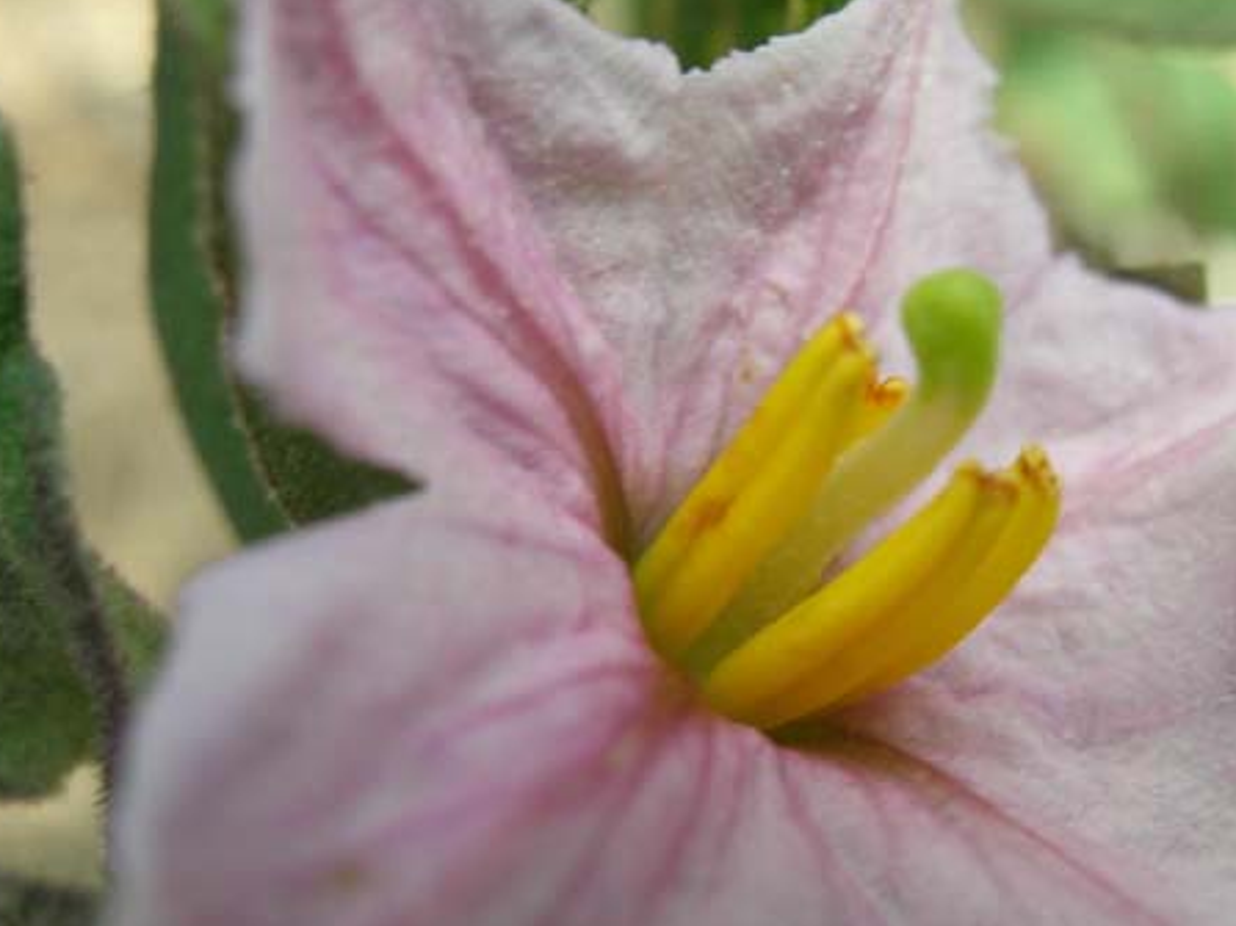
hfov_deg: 37.2
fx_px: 1821
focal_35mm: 51
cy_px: 564
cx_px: 788
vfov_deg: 28.5
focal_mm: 7.8
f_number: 4.8
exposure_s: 1/140
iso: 64
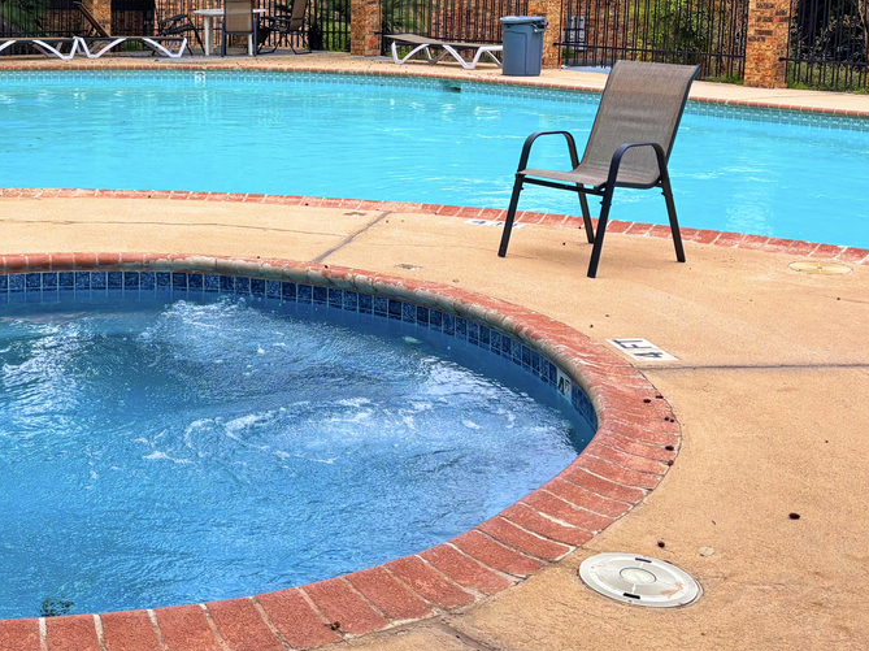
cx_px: 165
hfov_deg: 33.3
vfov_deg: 25.8
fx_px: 1405
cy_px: 173
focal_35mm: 56
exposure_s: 1/645
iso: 50
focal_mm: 5.96
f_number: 1.6
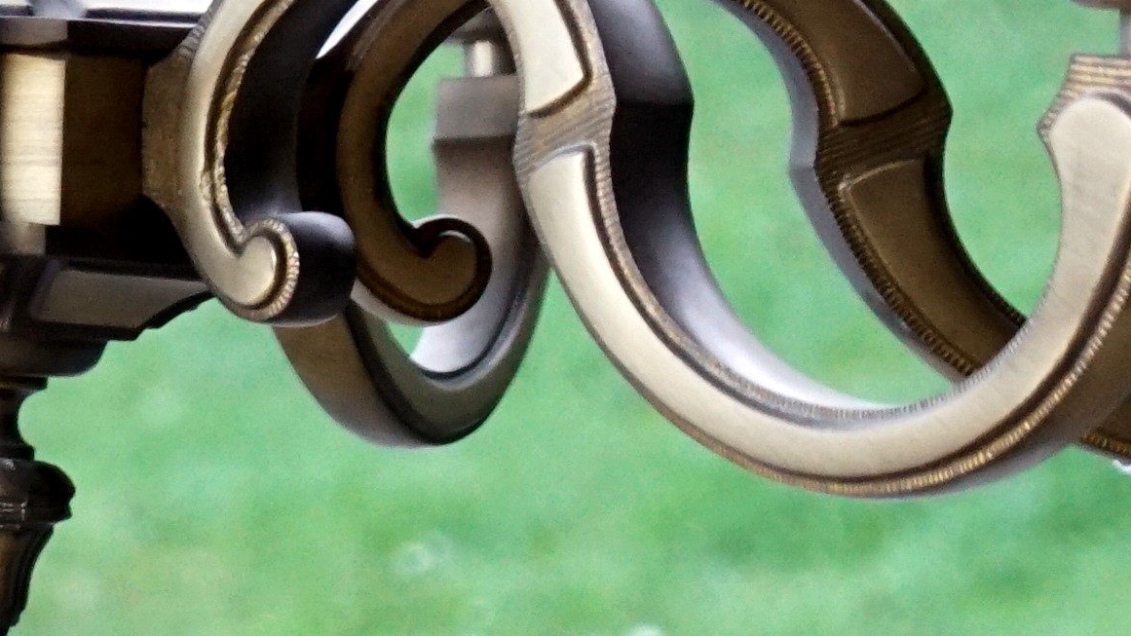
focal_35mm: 112
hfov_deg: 19.2
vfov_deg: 10.8
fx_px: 3349
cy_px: 152
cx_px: 494
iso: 800
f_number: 5.6
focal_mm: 55
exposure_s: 1/100
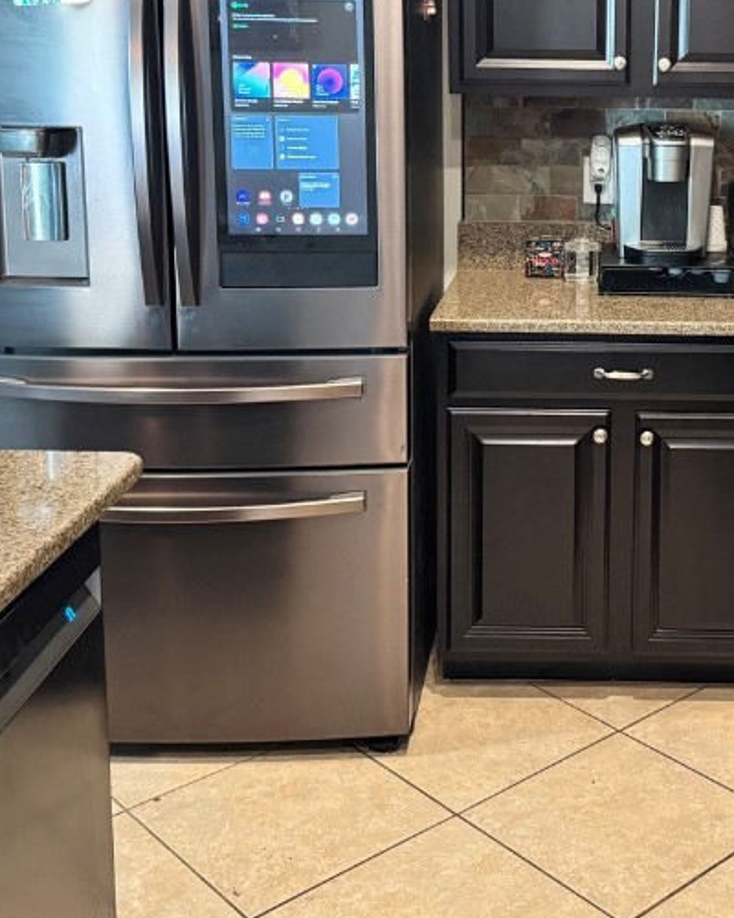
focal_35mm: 48
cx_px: 589
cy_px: 255
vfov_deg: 38.0
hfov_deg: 30.7
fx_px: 1303
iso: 640
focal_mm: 6.76
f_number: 1.78
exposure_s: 1/40
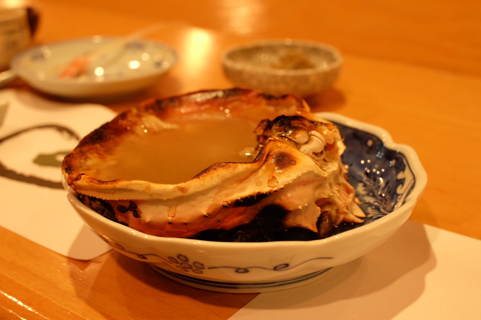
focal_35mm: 48
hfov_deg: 41.1
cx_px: 240
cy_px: 160
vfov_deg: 28.1
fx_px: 641
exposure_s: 1/8
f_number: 5.6
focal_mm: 32
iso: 400
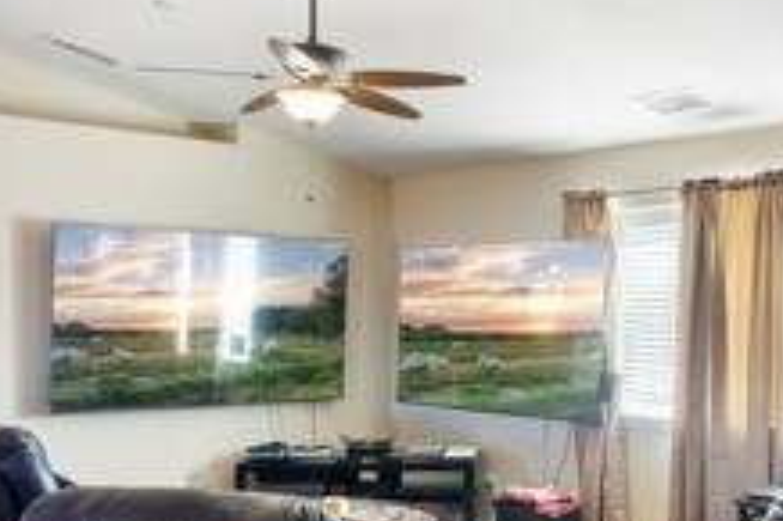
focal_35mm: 47
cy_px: 307
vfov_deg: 28.6
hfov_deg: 40.6
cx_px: 596
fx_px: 1021
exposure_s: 8
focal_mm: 16
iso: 100
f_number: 22
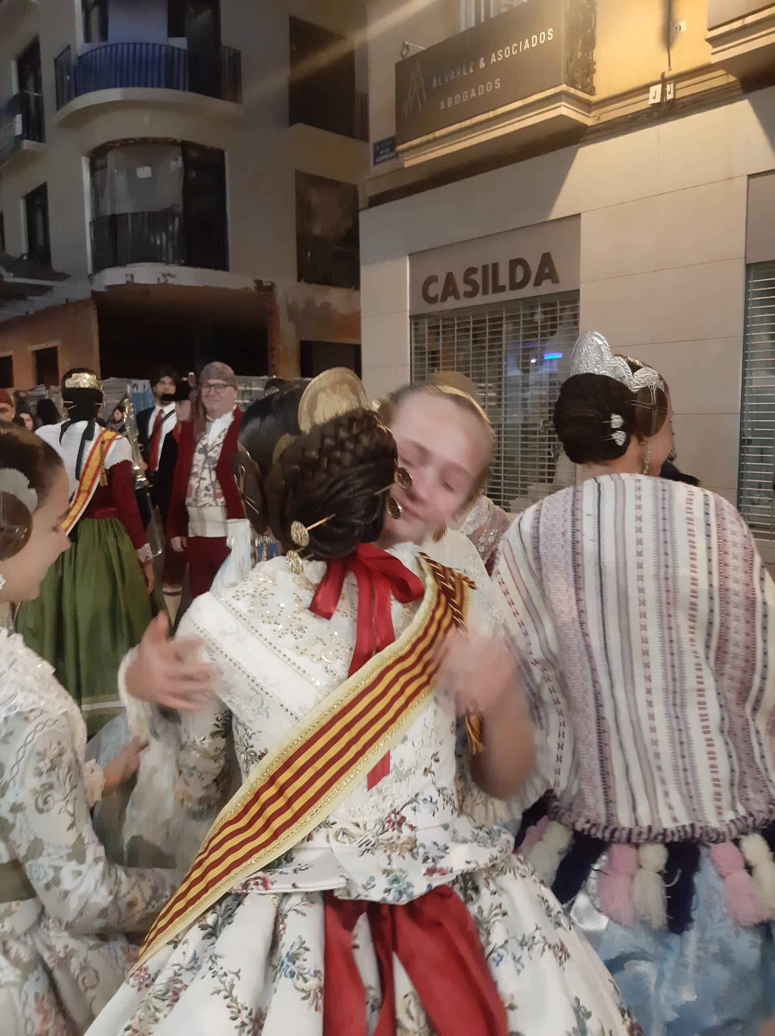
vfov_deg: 67.3
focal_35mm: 26
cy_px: 518
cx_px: 388
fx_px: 777
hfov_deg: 53.0
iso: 800
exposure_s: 1/25
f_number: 1.7
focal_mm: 3.93
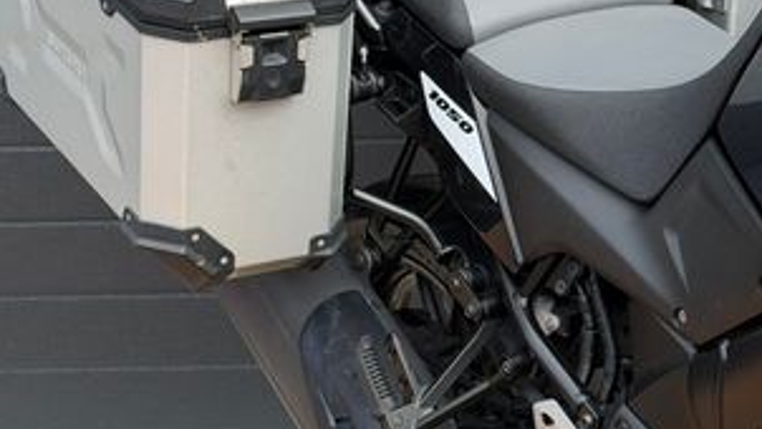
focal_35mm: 111
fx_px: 2243
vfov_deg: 10.9
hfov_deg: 19.2
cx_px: 563
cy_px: 313
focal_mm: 6.76
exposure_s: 1/1642
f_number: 1.78
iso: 80
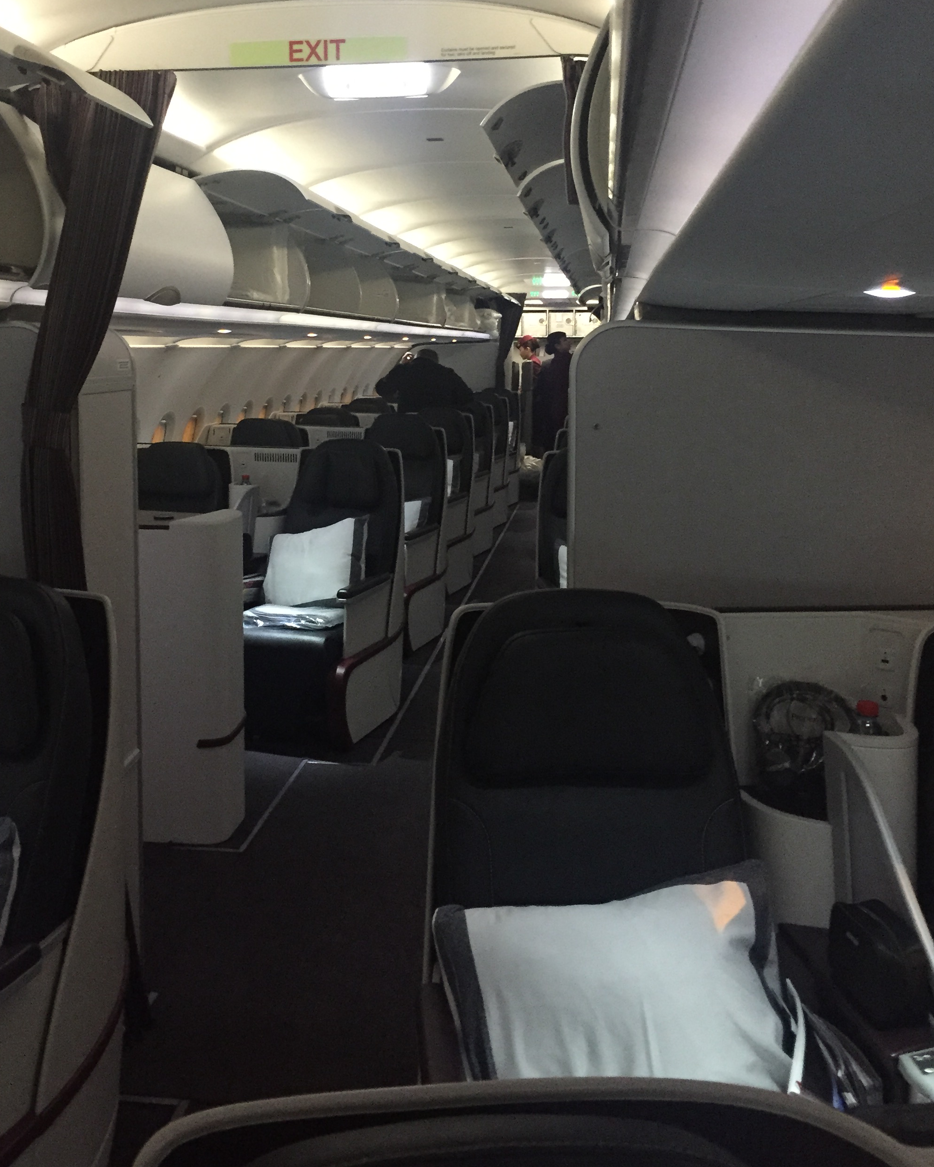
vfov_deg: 48.8
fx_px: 1278
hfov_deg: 40.0
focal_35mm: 37
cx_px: 387
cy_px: 468
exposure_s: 1/15
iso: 320
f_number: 2.2
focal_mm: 4.15
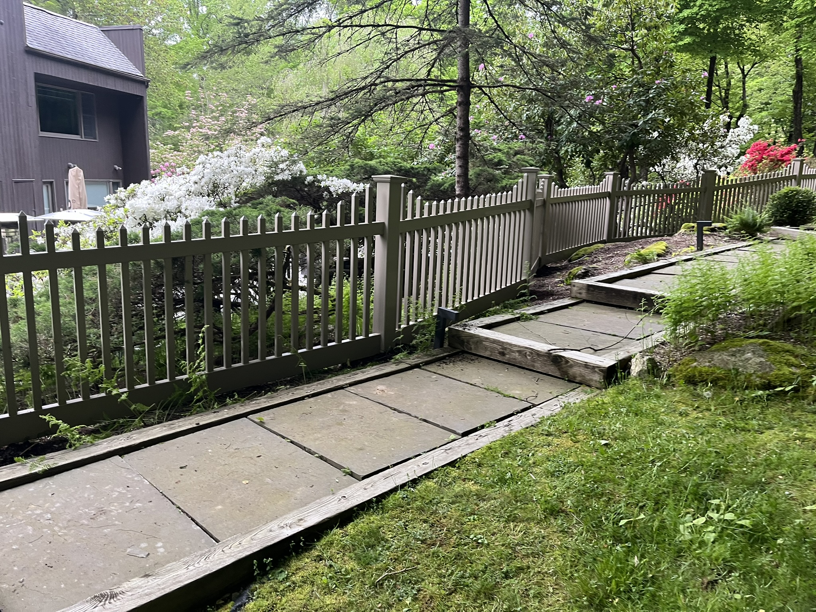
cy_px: 306
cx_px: 408
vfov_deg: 53.1
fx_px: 613
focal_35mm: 26
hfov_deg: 67.3
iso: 160
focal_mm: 5.1
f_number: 1.6
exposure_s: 1/60
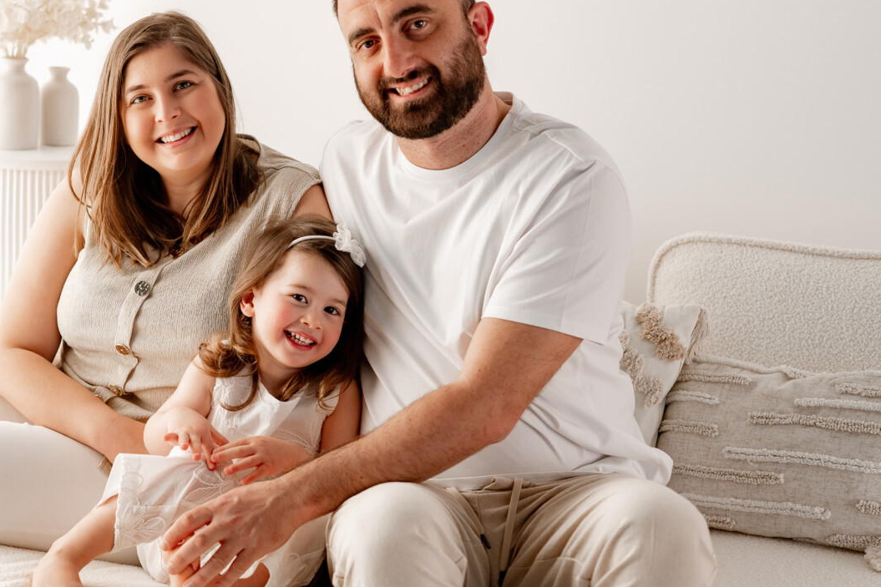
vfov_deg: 15.0
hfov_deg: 22.2
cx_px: 230
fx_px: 2226
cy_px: 312
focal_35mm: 91
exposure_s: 1/200
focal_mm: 50
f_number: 2.2
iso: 160
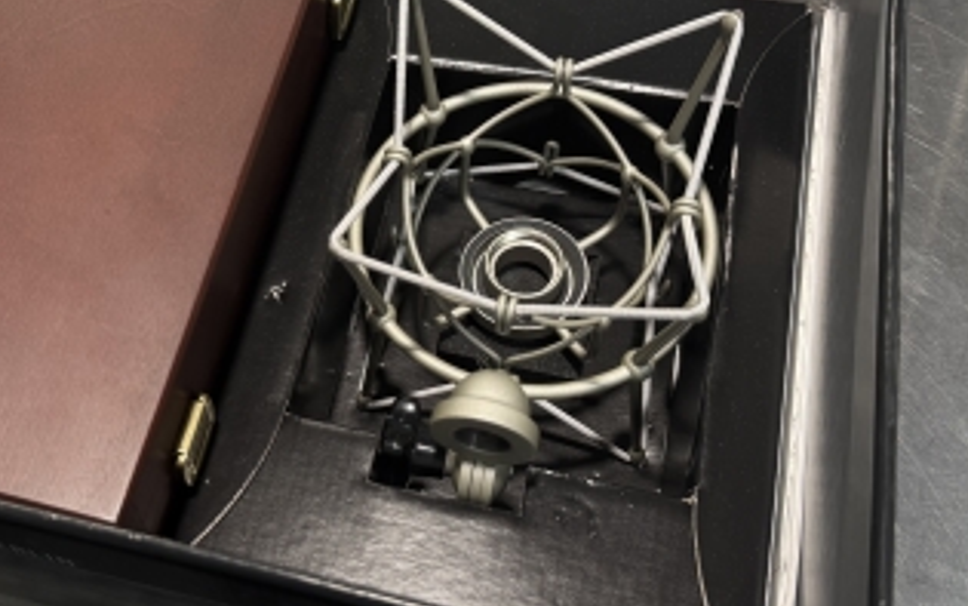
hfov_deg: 46.4
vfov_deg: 30.5
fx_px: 1108
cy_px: 274
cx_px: 313
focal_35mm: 42
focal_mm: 6.76
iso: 125
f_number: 1.78
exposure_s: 1/120
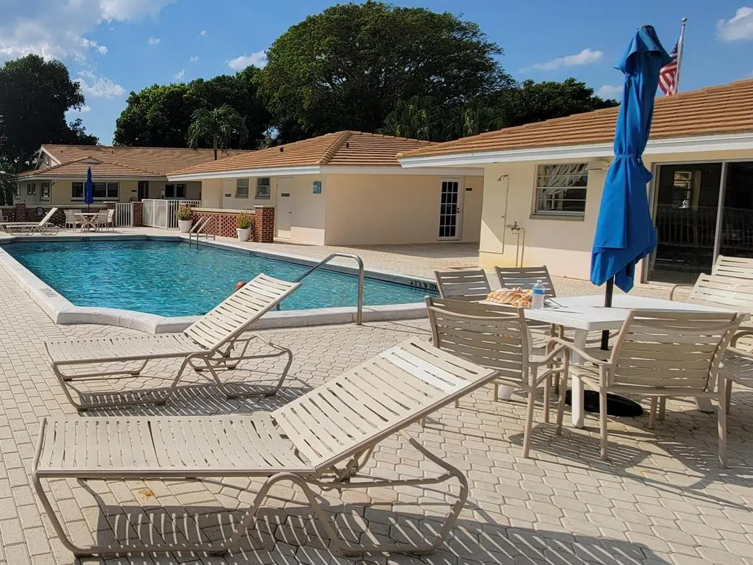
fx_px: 522
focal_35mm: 24
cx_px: 83
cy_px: 246
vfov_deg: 56.6
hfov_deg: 61.1
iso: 50
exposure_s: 1/4444
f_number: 2.2
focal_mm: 2.2
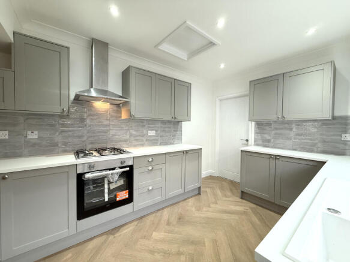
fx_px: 142
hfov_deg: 102.1
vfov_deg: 85.7
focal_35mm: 14
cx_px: 175
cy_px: 131
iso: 200
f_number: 2.2
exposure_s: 1/100
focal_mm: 2.22
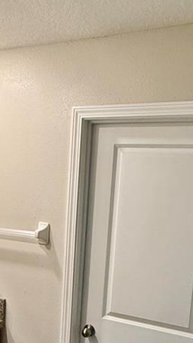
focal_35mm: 41
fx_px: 373
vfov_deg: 48.3
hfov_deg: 28.9
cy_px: 238
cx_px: 74
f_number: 2.2
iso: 250
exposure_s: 1/60
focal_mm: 2.22
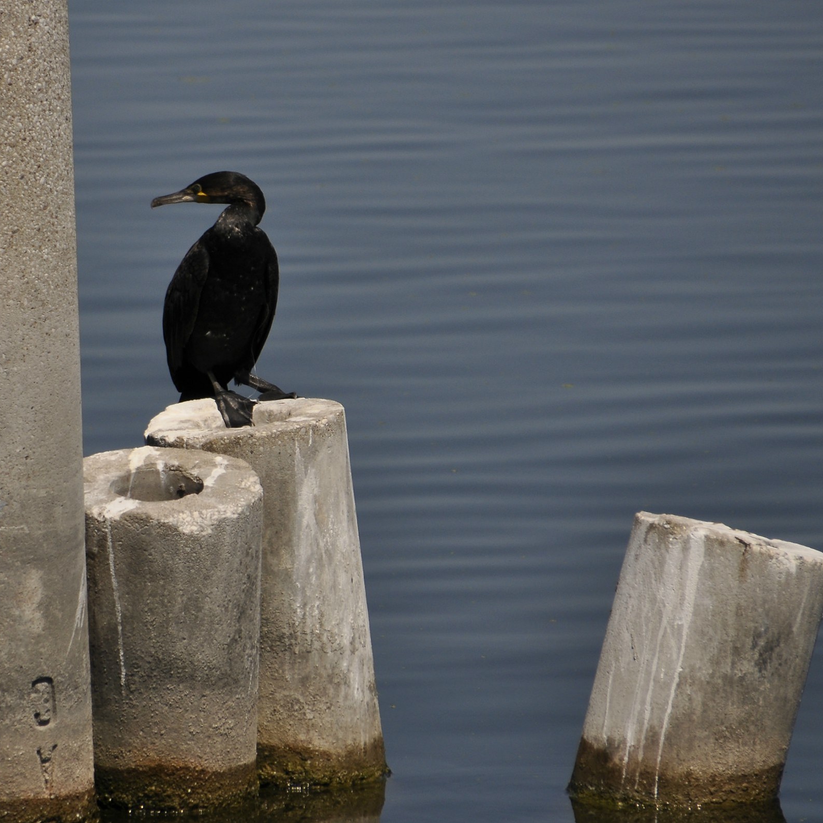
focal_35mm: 576
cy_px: 412
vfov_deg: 3.0
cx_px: 274
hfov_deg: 3.0
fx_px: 15494
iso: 200
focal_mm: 300
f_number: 6.3
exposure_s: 1/2000
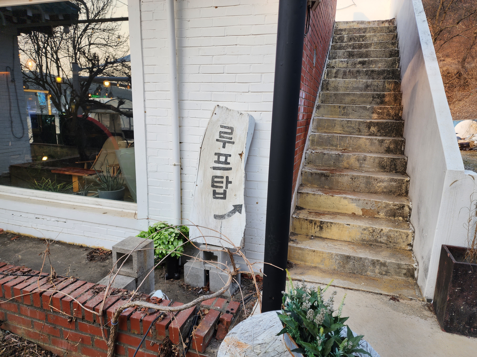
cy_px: 178
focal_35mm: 23
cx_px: 238
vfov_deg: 58.9
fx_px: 317
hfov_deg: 73.9
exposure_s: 1/180
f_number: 1.8
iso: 16
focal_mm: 6.4
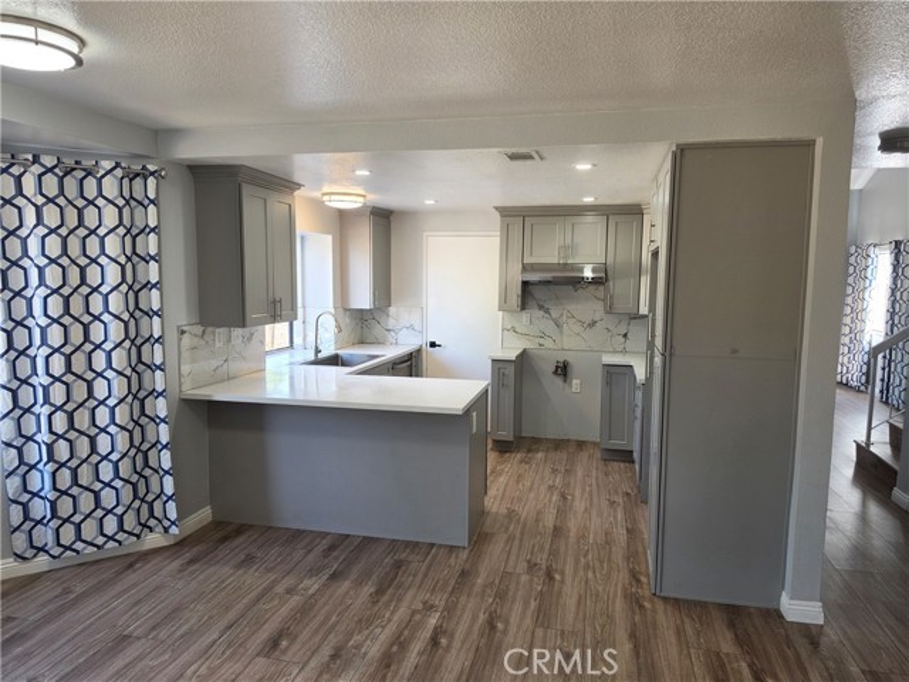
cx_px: 454
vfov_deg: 58.9
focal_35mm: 23
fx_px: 604
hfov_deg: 73.9
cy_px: 341
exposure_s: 1/120
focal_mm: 6.5
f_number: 1.4
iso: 40
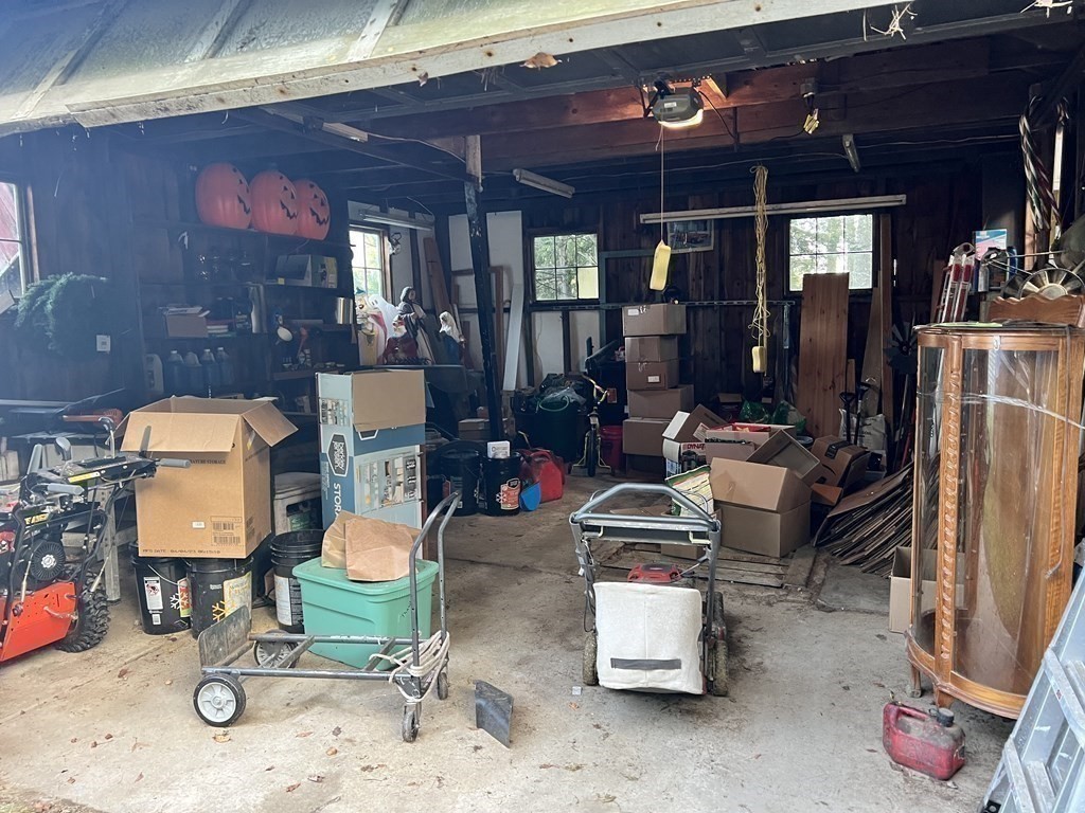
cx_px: 542
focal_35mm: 26
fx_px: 815
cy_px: 406
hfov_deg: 67.3
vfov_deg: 53.1
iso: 250
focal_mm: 5.7
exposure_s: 1/60
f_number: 1.5
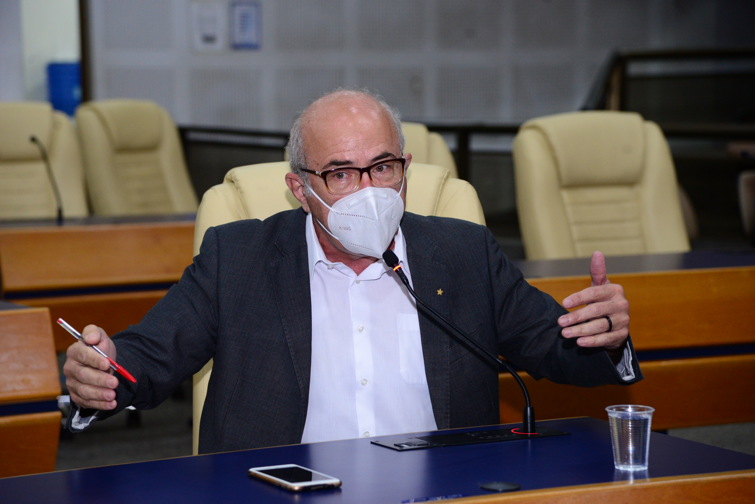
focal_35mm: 105
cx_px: 378
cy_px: 252
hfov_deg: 19.4
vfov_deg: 13.1
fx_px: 2203
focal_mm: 105
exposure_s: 1/125
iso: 2000
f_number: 4.5
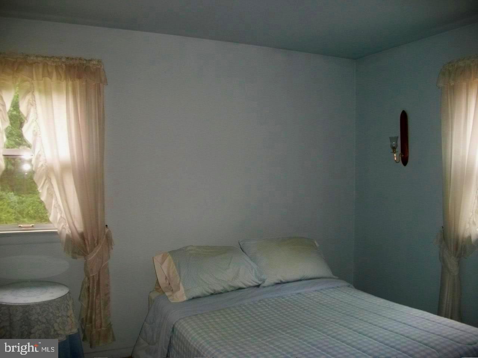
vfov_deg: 44.2
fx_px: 442
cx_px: 239
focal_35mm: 32
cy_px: 179
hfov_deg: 56.8
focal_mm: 5.7
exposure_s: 1/30
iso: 80
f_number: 2.9
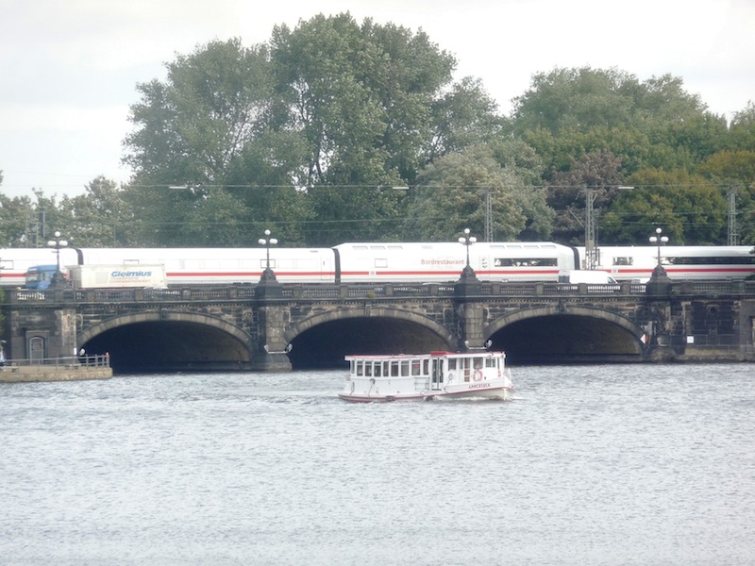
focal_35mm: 280
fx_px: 6107
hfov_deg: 7.1
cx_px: 378
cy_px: 283
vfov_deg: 5.3
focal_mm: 47
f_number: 4.9
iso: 100
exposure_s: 1/125
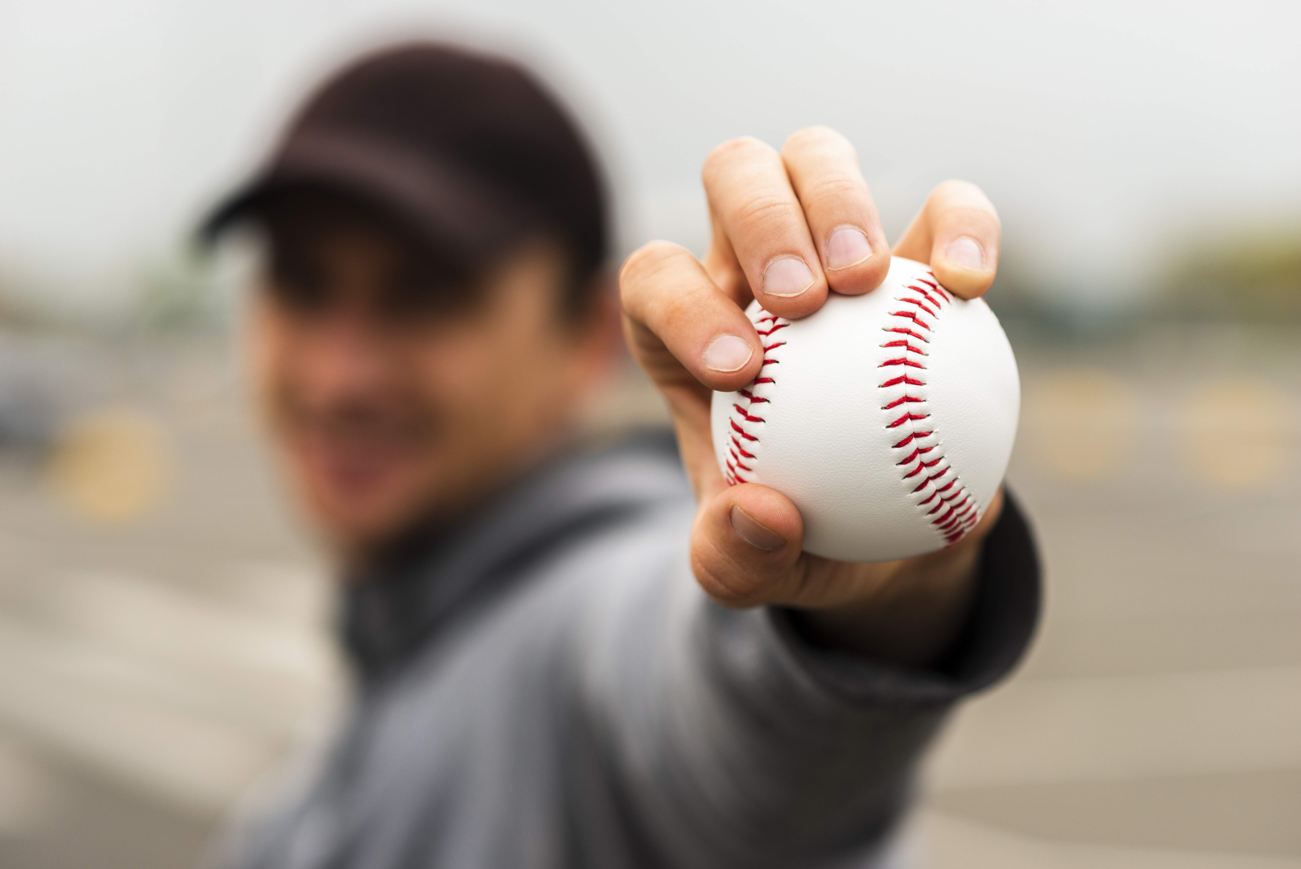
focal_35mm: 85
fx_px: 3073
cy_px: 434
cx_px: 650
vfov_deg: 16.1
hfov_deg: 23.9
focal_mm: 85
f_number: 3.5
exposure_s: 1/500
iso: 320
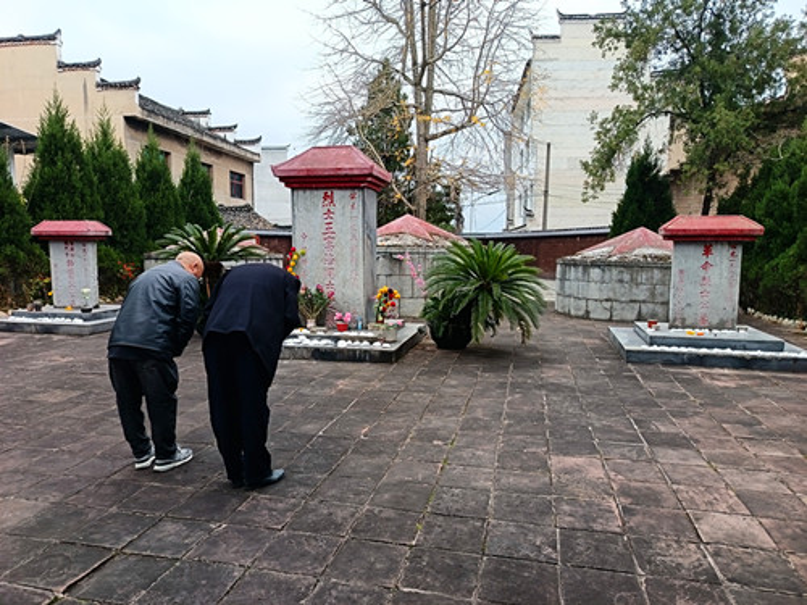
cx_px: 404
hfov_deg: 71.6
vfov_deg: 56.8
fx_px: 560
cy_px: 302
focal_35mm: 24
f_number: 1.75
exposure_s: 1/121
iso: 101
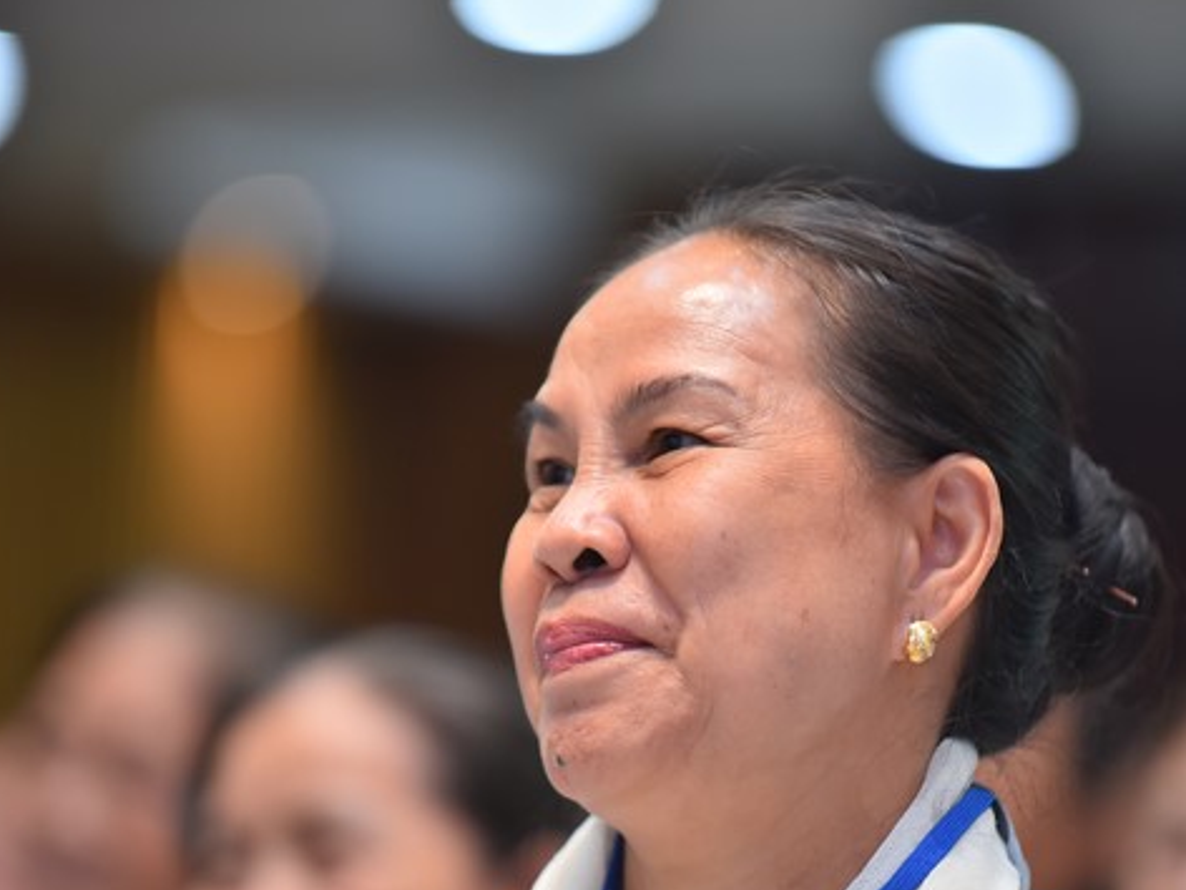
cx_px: 666
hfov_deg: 8.8
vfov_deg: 6.6
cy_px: 529
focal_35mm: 225
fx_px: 7709
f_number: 2.8
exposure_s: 1/160
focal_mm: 170
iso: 800
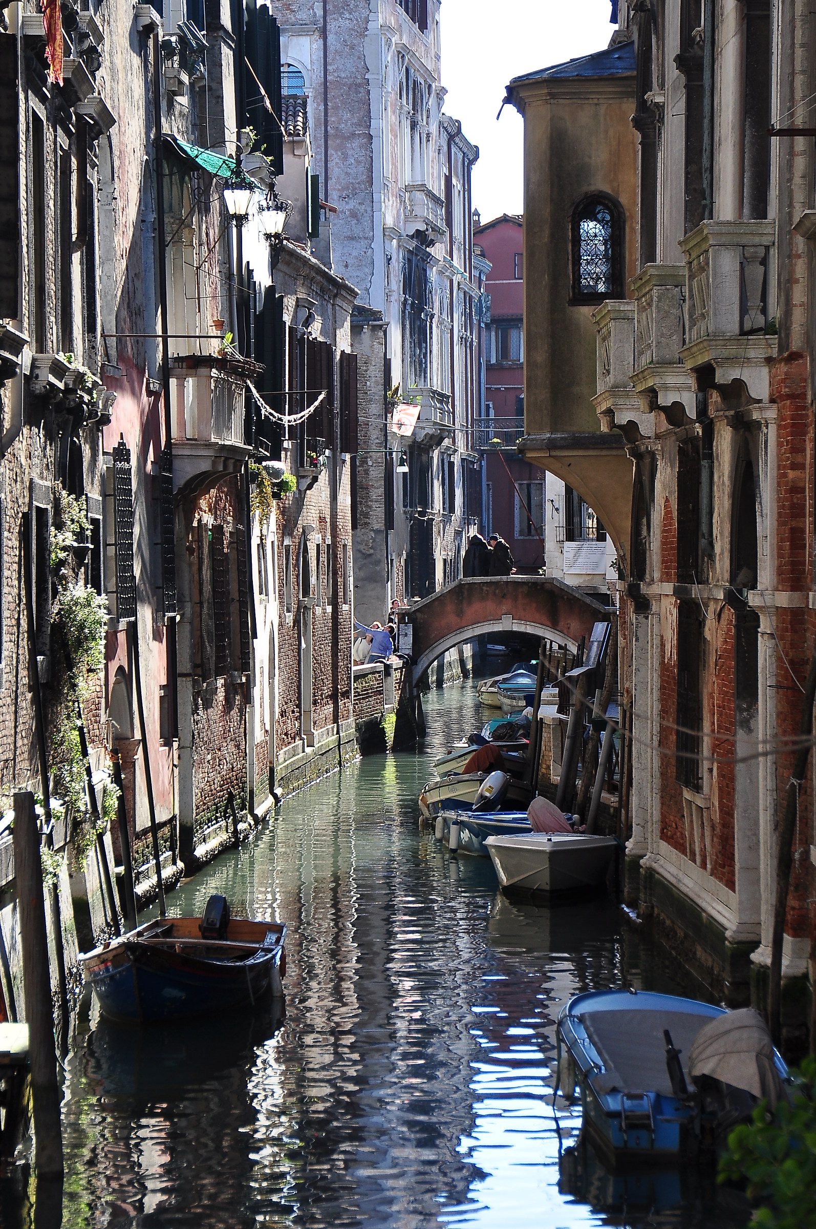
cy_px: 614
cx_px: 408
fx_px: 4346
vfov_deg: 16.1
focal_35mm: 128
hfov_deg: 10.7
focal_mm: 85
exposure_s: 1/250
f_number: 6.3
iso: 200
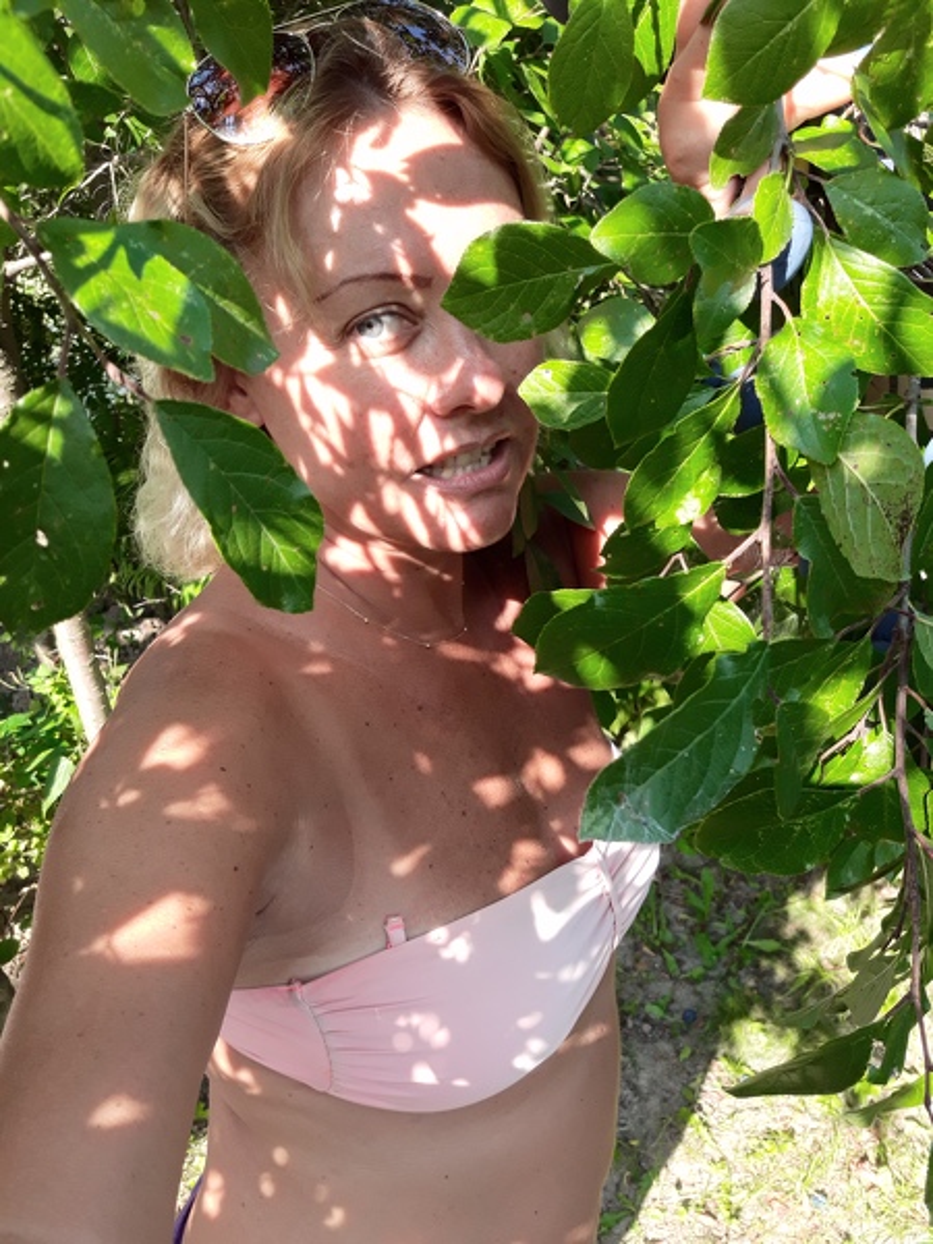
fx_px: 1006
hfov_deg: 49.7
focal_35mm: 28
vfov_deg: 63.4
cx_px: 466
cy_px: 622
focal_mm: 3.34
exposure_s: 1/142
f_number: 1.9
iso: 40
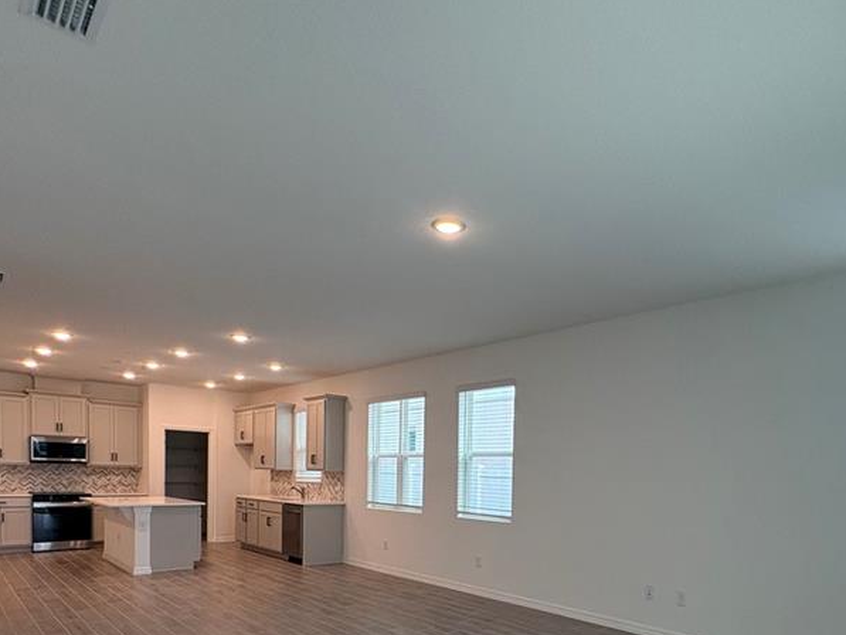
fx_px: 587
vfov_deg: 53.6
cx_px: 493
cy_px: 493
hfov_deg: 71.1
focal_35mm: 24
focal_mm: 2.22
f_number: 2.2
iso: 125
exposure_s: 1/120
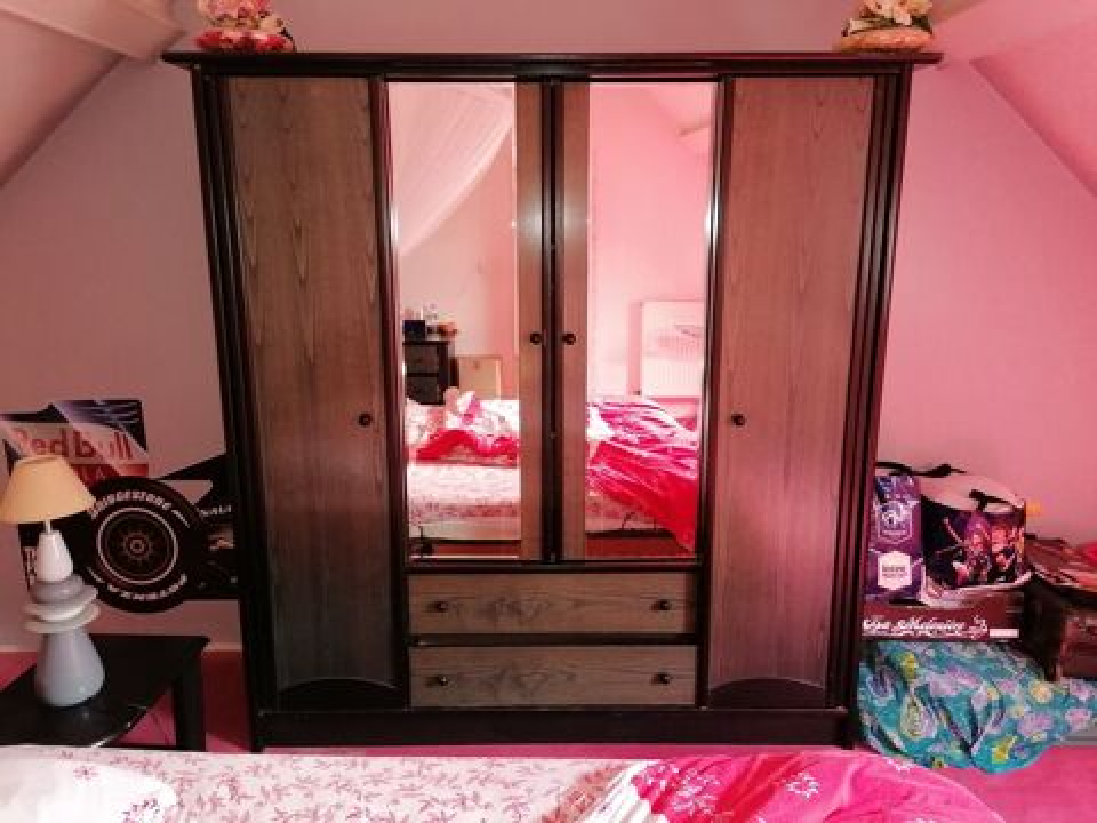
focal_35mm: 27
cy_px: 412
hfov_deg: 65.3
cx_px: 548
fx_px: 856
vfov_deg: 51.4
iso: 320
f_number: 1.8
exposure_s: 1/30
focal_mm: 4.75
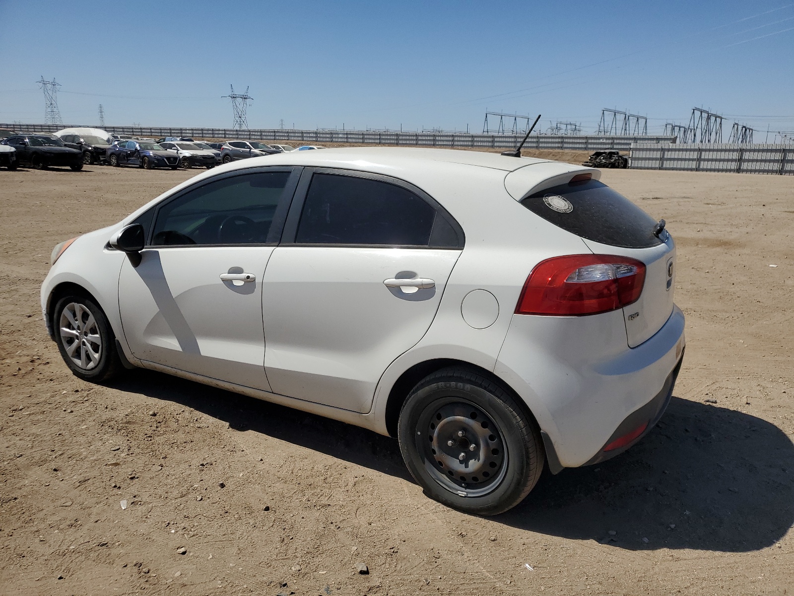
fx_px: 596
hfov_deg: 67.3
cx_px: 397
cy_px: 298
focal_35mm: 26
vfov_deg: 53.1
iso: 50
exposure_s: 1/10000
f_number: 1.5
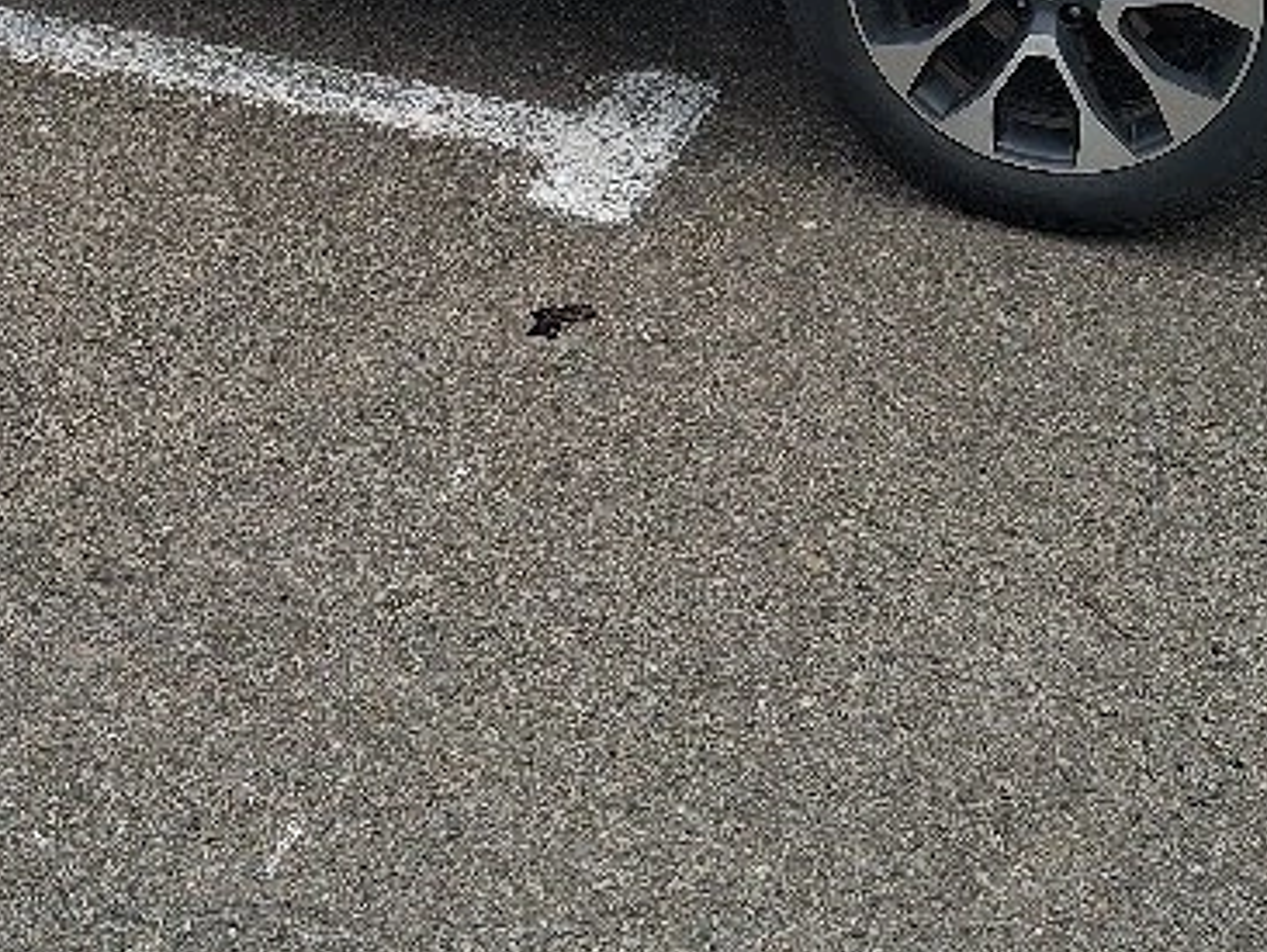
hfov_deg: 27.1
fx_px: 2600
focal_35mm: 71
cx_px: 363
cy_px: -232
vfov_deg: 19.4
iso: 25
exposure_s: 1/270
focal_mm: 3.98
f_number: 1.8
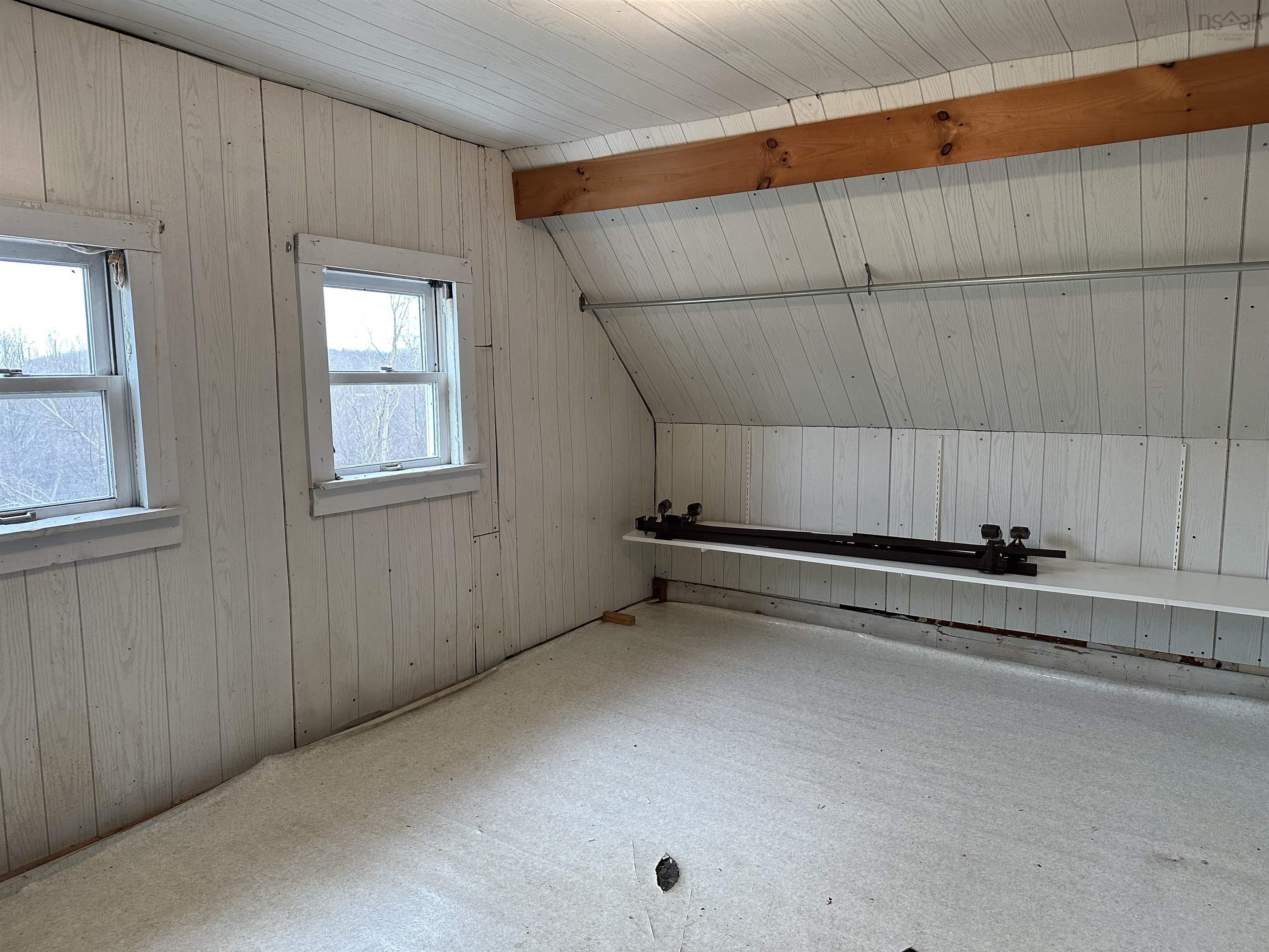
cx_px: 634
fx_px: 880
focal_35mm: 24
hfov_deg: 71.6
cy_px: 476
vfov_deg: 56.8
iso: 200
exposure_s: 1/120
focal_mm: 6.86
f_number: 1.78
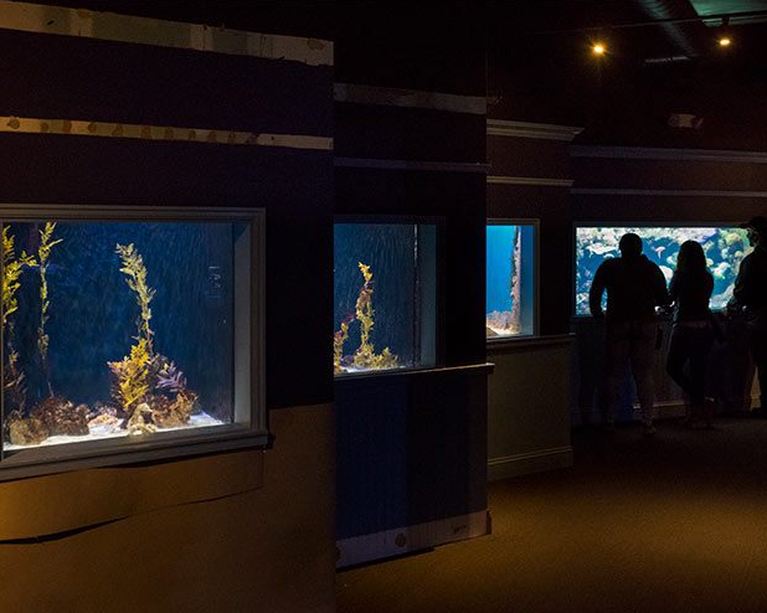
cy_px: 308
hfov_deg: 44.8
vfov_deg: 36.5
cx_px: 405
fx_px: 930
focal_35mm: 41
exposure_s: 1/160
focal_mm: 36
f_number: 5.6
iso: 6400
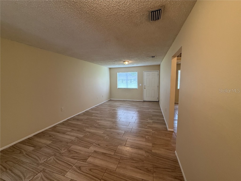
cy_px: 90
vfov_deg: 85.7
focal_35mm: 14
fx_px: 97
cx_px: 120
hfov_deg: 102.1
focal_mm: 2.22
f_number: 2.2
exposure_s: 1/120
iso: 160
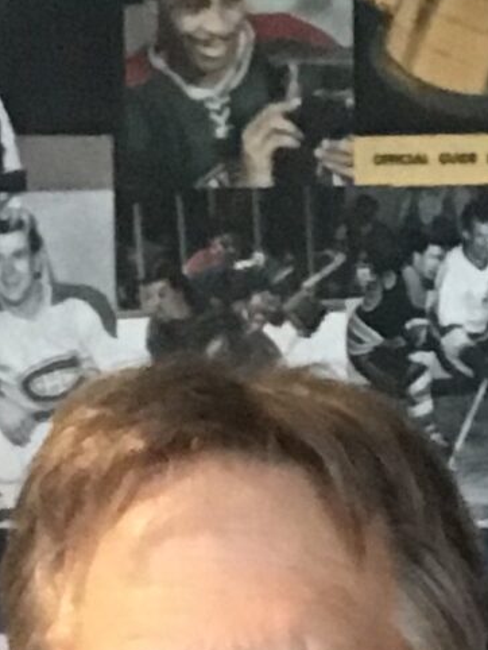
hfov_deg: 8.7
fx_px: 3193
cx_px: 508
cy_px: 1489
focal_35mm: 170
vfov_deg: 10.3
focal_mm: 2.87
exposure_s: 1/17
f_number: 2.2
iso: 200
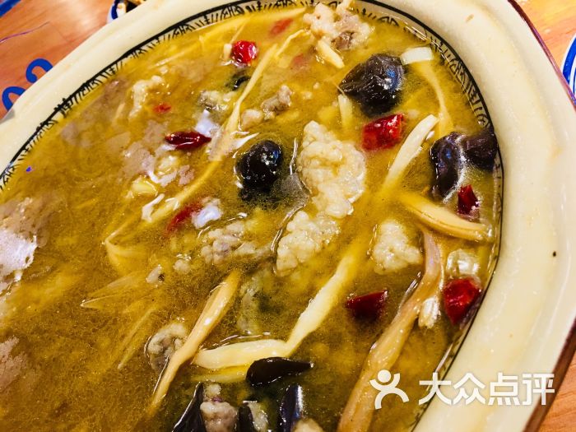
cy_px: 216
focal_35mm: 29
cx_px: 288
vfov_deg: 48.2
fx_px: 483
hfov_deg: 61.7
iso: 200
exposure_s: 1/33
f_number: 2.2
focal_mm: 4.15
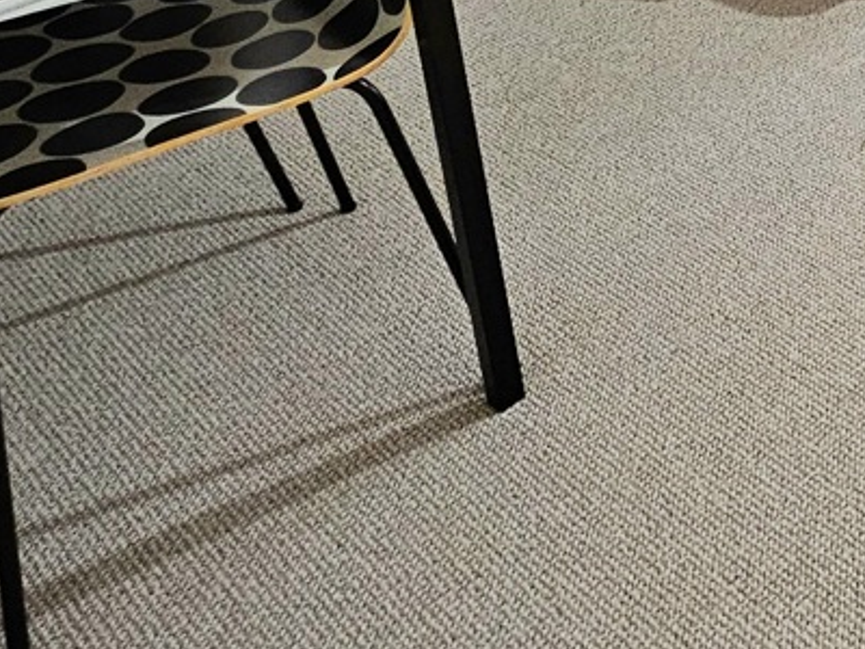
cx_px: 1207
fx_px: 1299
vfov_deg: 22.2
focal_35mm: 52
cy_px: -372
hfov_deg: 28.1
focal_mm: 2.2
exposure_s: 1/33.4
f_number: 2.2
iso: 400
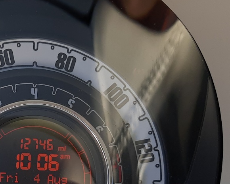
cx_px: 23
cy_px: 138
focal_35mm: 70
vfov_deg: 21.7
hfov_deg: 26.2
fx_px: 476
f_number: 1.7
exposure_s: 1/370
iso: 40
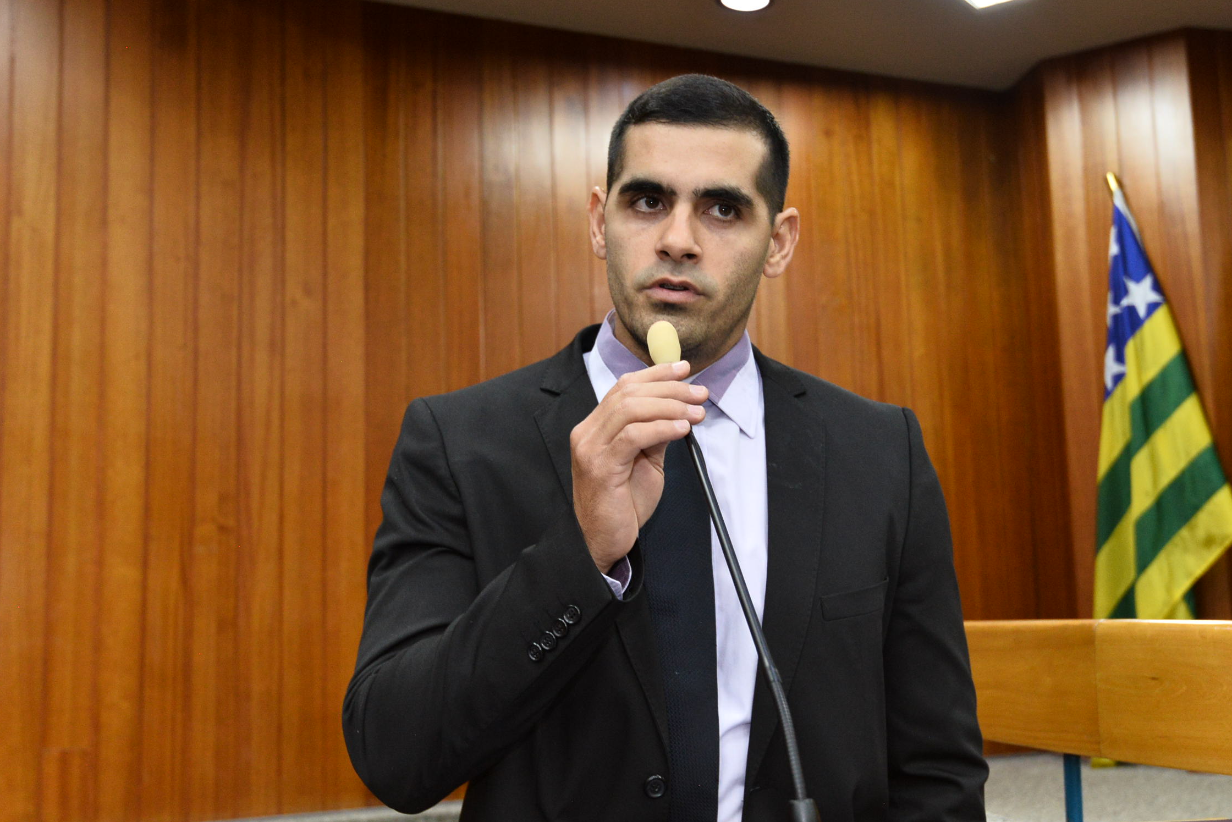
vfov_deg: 28.7
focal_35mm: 47
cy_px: 413
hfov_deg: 41.9
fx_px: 1609
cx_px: 653
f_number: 5.6
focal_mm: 35
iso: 1600
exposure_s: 1/60
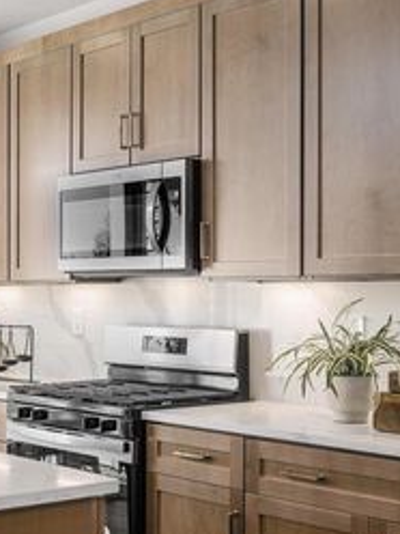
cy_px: 305
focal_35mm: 66
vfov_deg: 29.4
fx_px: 1017
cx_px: -41
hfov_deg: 21.1
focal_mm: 34
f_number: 5.6
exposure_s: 1/160
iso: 100
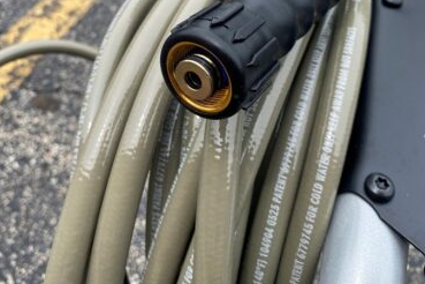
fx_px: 484
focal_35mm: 41
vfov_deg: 31.5
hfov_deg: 47.4
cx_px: 196
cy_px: 44
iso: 32
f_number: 1.8
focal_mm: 4.25
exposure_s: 1/1170
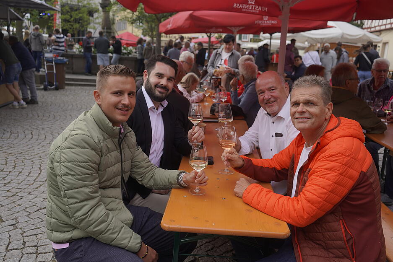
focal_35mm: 32
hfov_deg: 58.7
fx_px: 349
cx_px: 196
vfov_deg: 41.1
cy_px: 131
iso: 100
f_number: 4.5
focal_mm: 32
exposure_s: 1/200
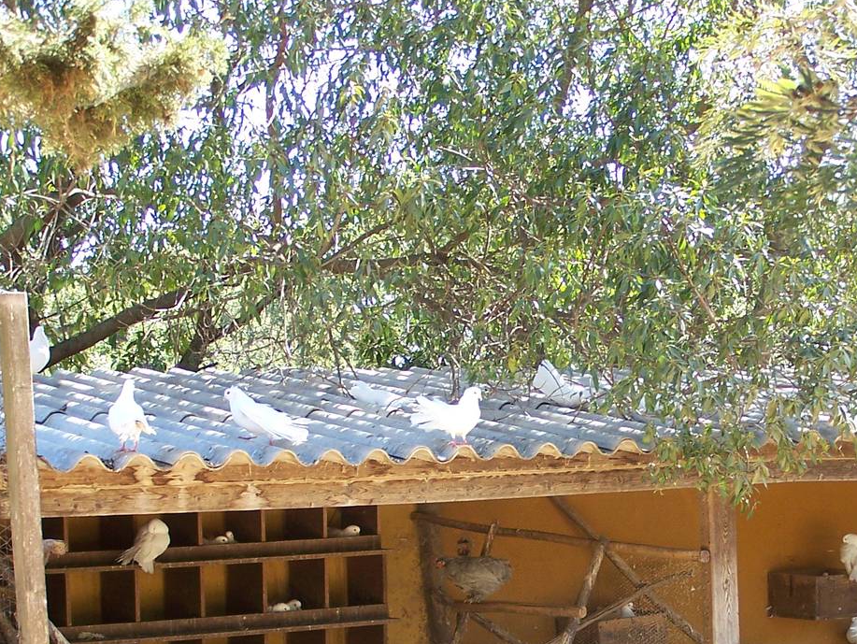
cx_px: 628
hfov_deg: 19.0
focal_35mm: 103
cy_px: 551
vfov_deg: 14.3
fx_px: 2552
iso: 80
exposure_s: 1/100
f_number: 3.1
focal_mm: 9.8
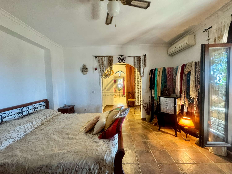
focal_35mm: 14
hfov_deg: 102.1
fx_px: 94
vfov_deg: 85.7
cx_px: 116
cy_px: 87
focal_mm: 2.22
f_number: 2.2
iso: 500
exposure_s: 1/50
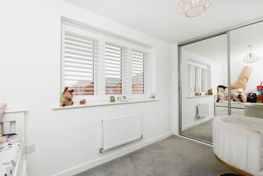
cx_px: 132
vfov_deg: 77.3
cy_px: 88
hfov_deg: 100.4
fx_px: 110
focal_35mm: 15
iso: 800
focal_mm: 15
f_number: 10
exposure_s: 1/60
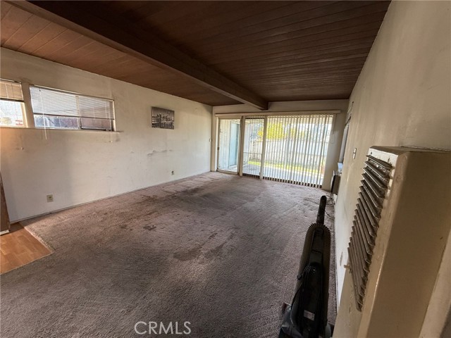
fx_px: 182
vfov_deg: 85.7
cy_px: 169
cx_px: 226
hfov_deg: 102.1
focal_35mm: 14
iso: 100
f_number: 2.2
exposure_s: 1/99
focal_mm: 2.22
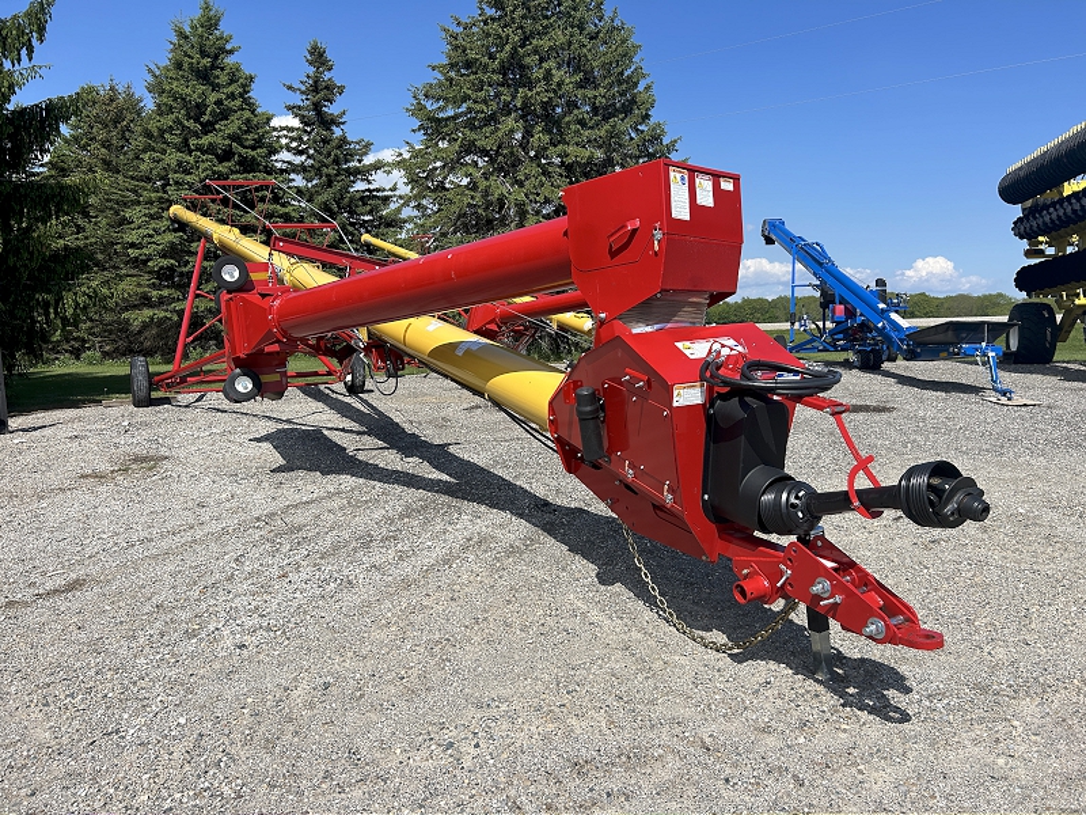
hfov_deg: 67.3
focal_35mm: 26
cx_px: 543
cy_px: 408
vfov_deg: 53.1
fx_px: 816
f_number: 1.5
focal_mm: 5.7
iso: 50
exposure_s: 1/5319
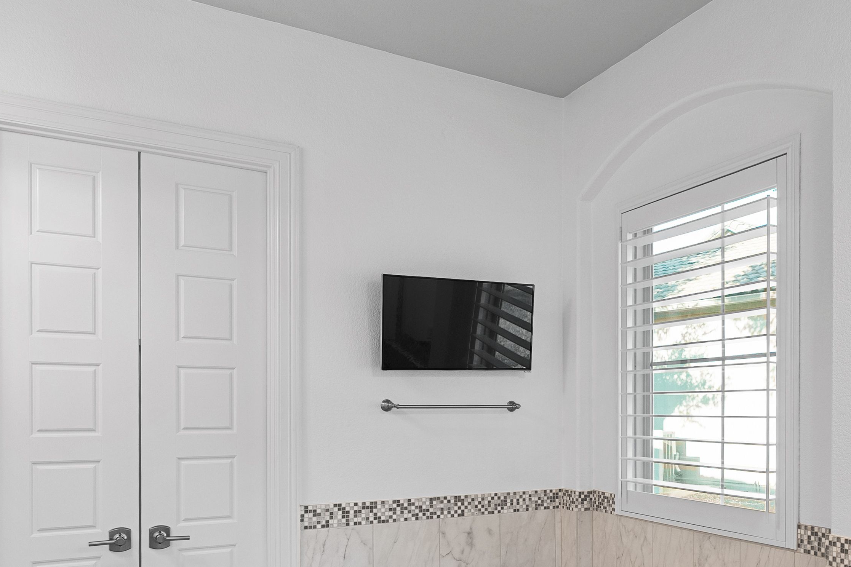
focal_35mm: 33
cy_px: 413
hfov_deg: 53.5
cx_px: 679
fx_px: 780
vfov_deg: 39.1
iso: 800
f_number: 8
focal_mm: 16
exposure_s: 1/8
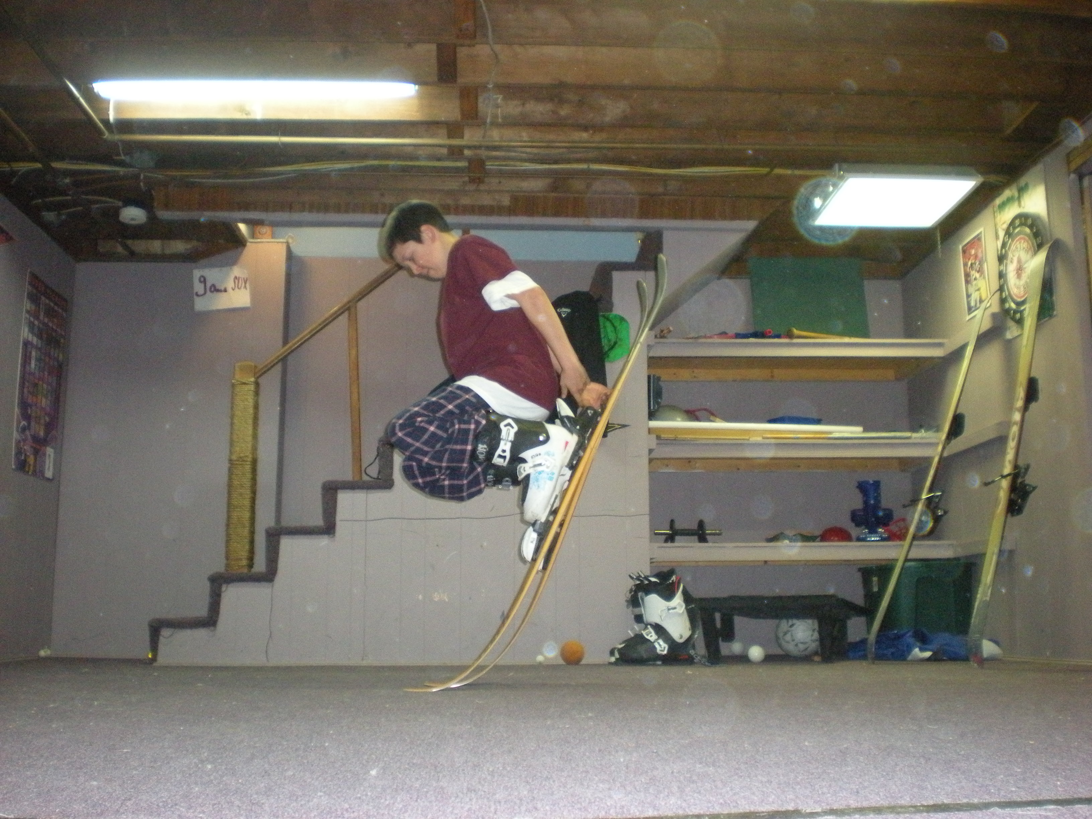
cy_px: 410
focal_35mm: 38
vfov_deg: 37.7
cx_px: 546
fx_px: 1199
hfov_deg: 49.0
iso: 496
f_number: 3.1
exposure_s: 1/60
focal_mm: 6.3
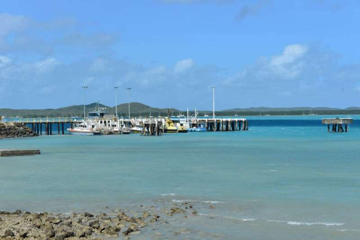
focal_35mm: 70
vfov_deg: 19.5
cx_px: 180
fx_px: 700
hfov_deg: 28.8
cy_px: 120
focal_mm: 70
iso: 250
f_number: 11
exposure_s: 1/500
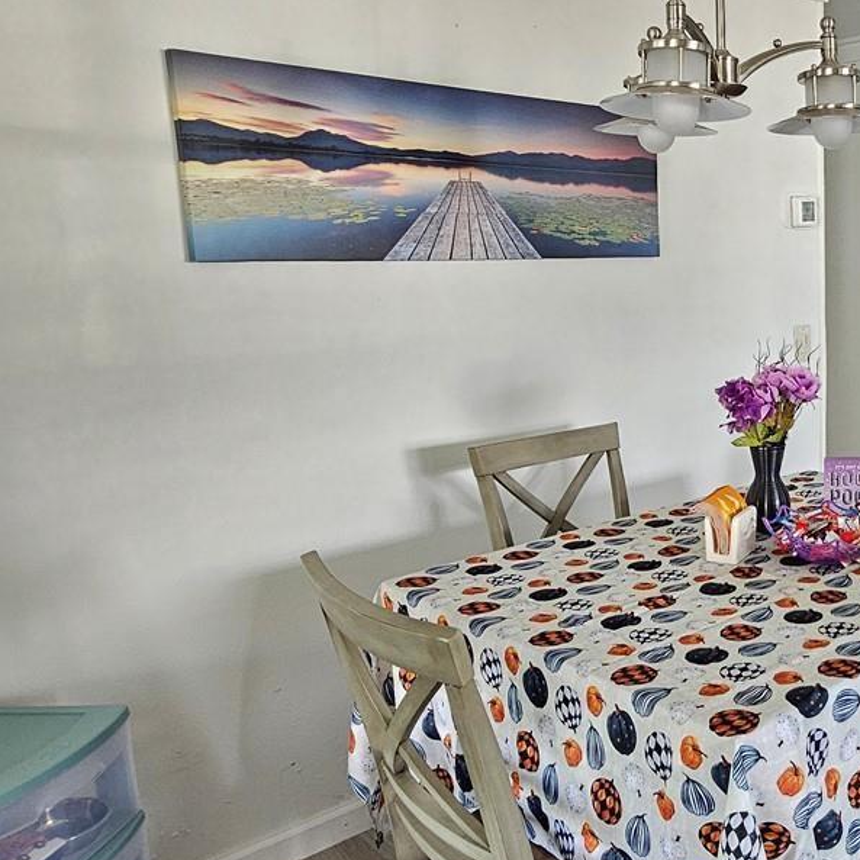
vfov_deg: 52.5
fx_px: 871
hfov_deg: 46.2
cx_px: 811
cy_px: 423
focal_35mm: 31
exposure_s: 1/77
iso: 200
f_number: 2.2
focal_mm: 2.2
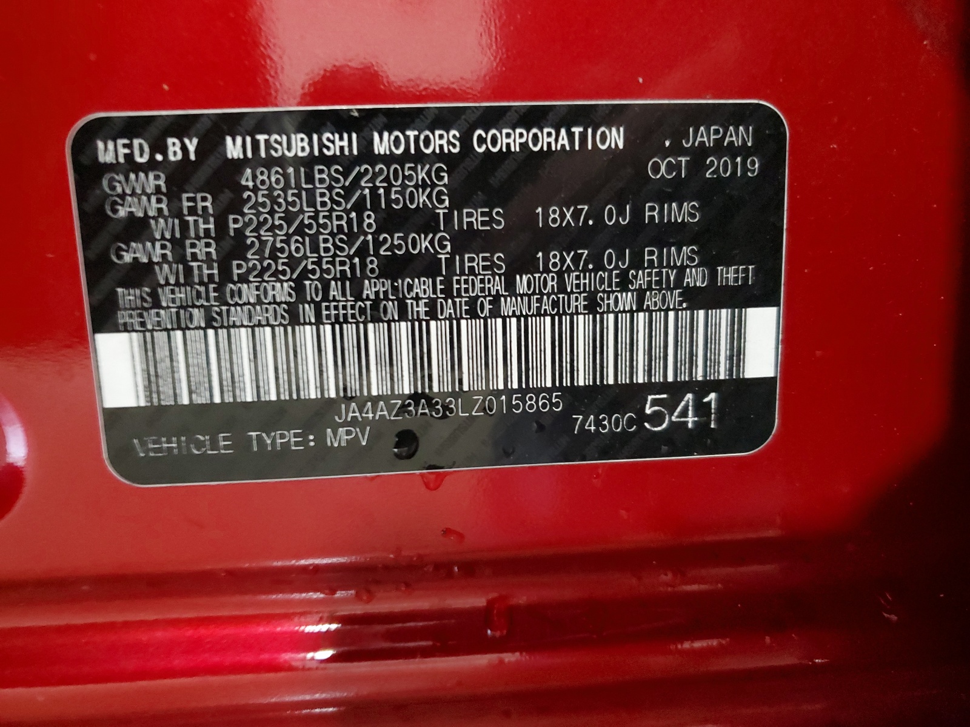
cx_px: 485
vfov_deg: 53.1
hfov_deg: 67.3
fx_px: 729
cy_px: 364
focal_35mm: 26
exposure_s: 1/20
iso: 322
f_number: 1.5
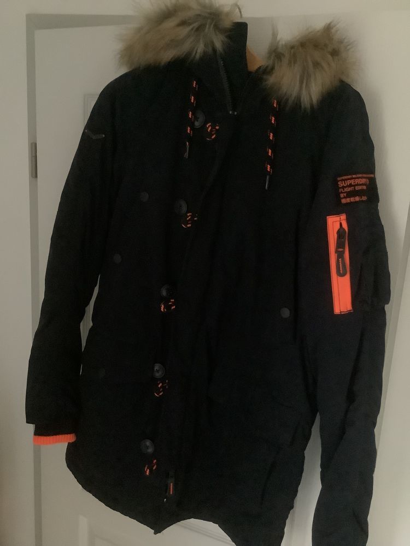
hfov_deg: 45.4
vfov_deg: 58.4
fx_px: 490
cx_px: 205
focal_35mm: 31
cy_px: 273
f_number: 2.4
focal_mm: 3.3
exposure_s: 1/15
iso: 800
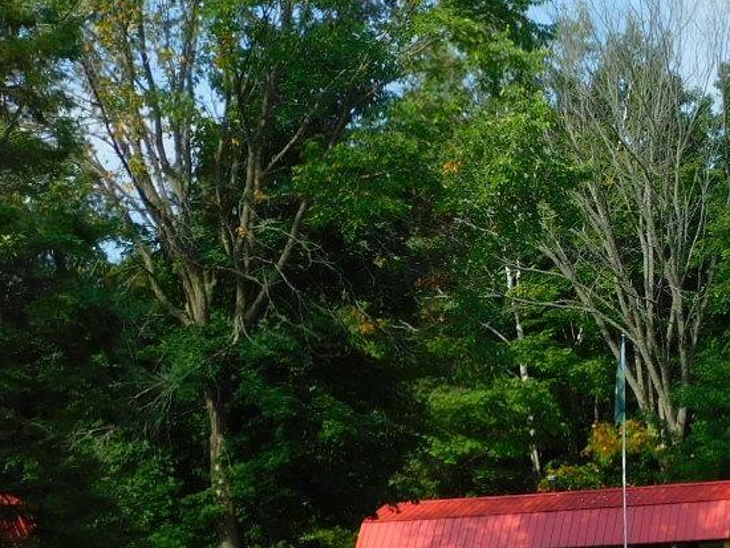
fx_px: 2025
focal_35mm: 96
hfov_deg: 20.2
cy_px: 240
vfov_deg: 15.4
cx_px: 608
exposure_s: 1/800
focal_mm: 5.9
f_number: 3.6
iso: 125
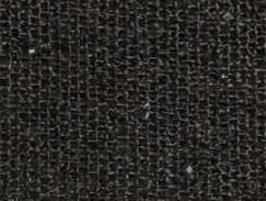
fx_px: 4562
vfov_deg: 2.5
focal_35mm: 593
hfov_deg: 3.3
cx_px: 303
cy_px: 607
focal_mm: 4.94
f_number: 1.5
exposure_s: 1/339
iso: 50
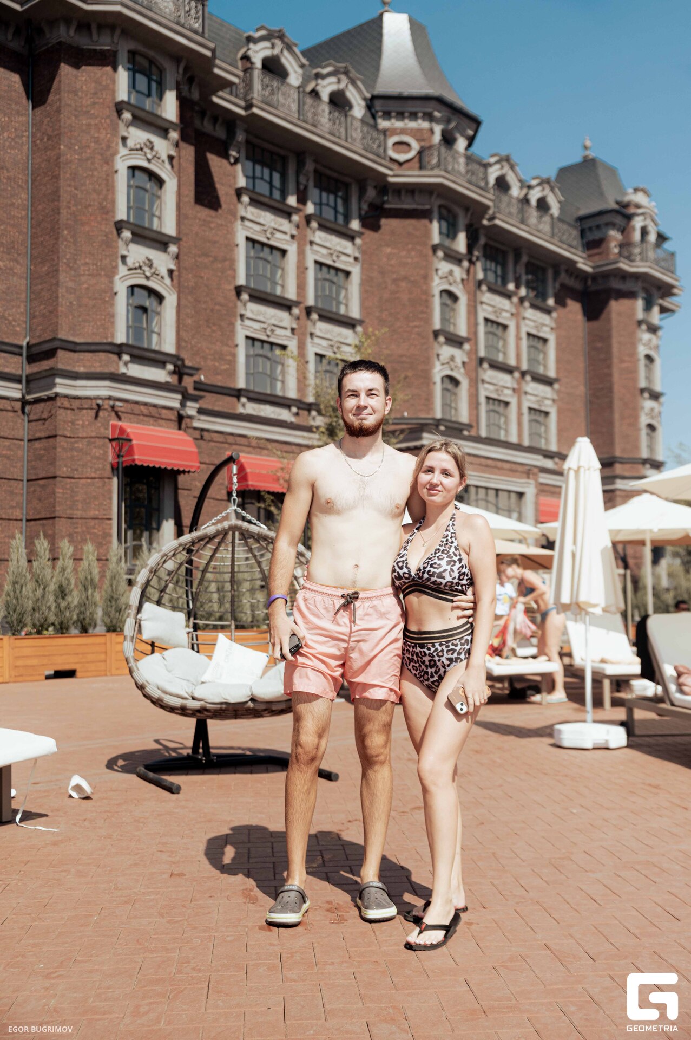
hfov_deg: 33.3
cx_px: 346
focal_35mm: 40
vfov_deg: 48.5
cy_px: 520
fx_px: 1153
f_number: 3.2
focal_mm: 40
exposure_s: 1/2000
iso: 400
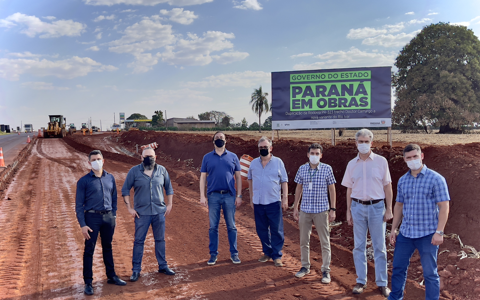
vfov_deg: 44.5
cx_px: 242
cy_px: 165
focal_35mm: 28
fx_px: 366
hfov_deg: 66.5
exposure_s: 1/3086
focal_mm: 5.1
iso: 32
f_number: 1.6
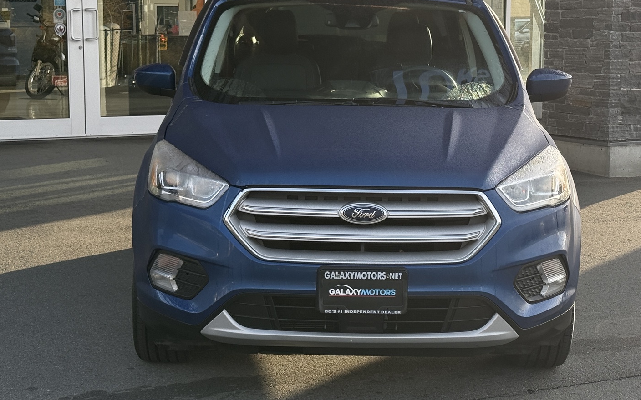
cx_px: 337
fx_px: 1293
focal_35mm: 74
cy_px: 190
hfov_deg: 27.8
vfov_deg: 17.6
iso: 64
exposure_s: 1/596
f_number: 1.78
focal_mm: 6.76
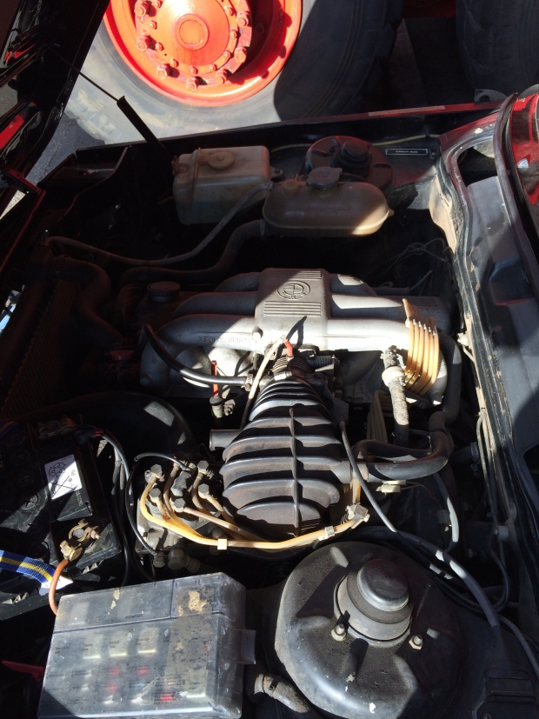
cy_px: 360
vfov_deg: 60.0
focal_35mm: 30
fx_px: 623
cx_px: 270
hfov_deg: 46.8
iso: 32
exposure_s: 1/370
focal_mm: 4.12
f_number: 2.2
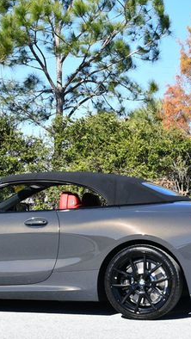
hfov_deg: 11.1
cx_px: 38
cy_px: 162
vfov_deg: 19.6
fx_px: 980
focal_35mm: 109
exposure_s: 1/250
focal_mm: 32
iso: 125
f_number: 8
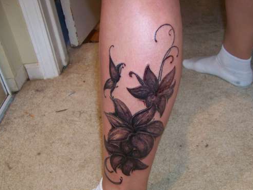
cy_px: 115
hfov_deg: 42.9
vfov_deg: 32.7
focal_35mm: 44
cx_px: 133
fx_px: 322
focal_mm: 5.85
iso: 200
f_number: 2.8
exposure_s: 1/30
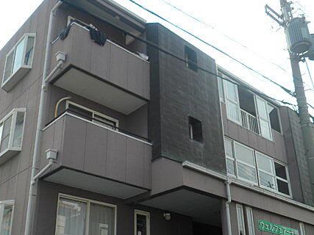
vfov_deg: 36.5
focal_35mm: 39
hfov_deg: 47.8
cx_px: 147
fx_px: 354
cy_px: 152
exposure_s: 1/500
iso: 64
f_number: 2.8
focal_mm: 4.7
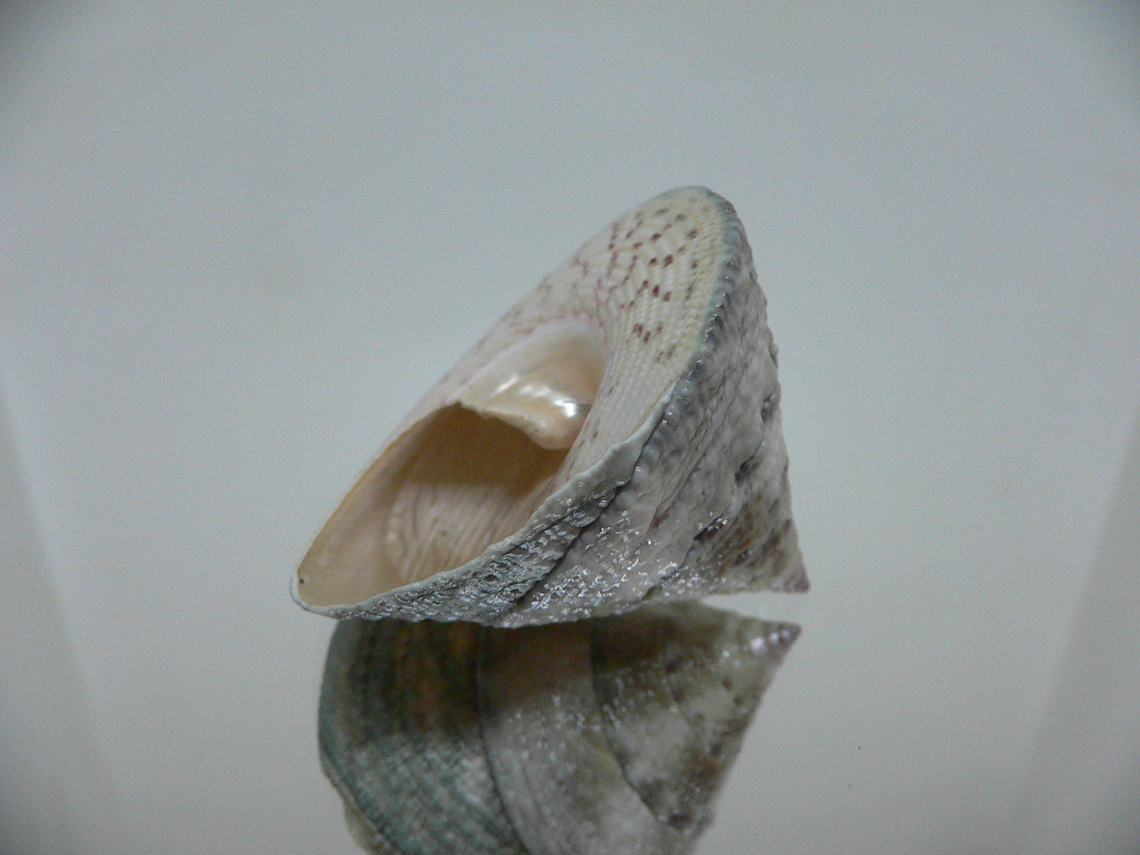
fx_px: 1153
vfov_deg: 40.7
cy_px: 428
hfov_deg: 52.6
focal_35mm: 35
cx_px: 570
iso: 200
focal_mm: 4.6
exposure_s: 1/60
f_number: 2.8
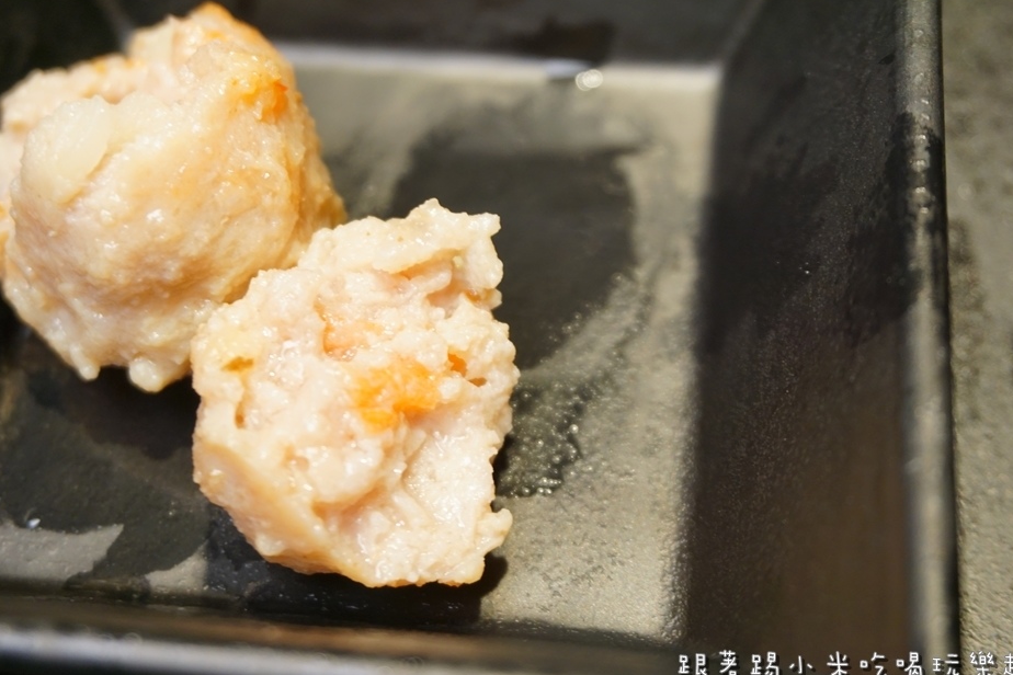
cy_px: 324
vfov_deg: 26.2
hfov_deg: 38.5
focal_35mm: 52
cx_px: 482
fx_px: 1451
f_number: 5
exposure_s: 1/60
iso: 500
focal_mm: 31
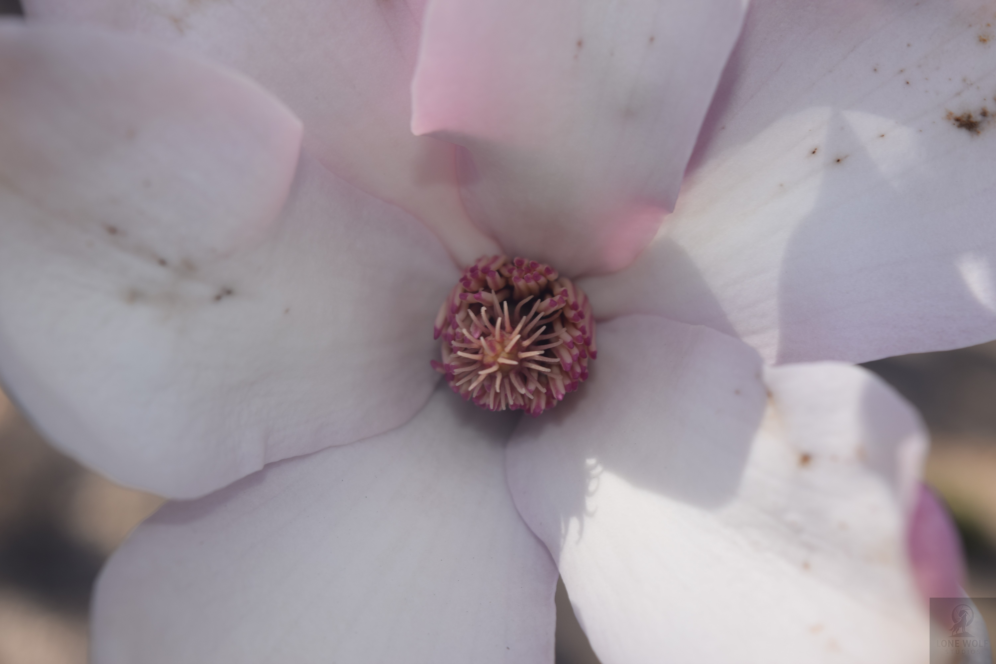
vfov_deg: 16.6
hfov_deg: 24.6
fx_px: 2282
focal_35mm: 82
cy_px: 332
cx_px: 498
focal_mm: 55
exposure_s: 1/125
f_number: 8
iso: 100
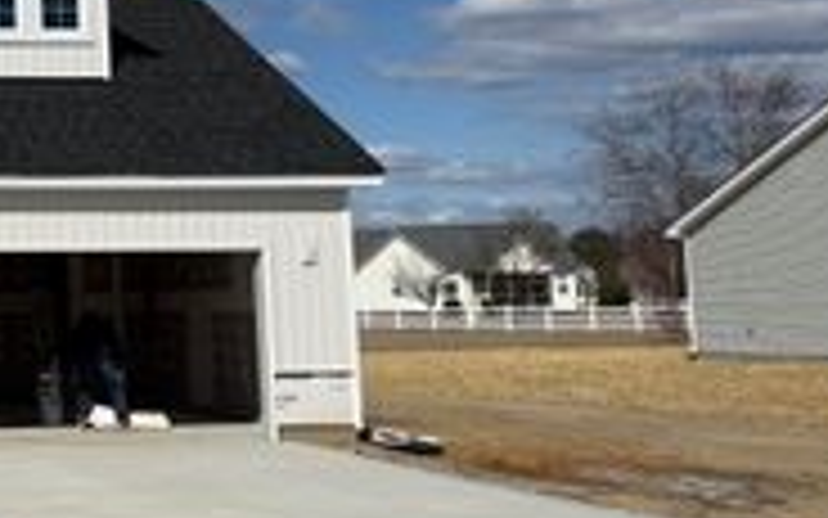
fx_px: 1557
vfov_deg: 18.7
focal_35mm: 69
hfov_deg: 25.2
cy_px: 128
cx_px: -284
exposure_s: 1/11905
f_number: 1.78
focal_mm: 6.76
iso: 80
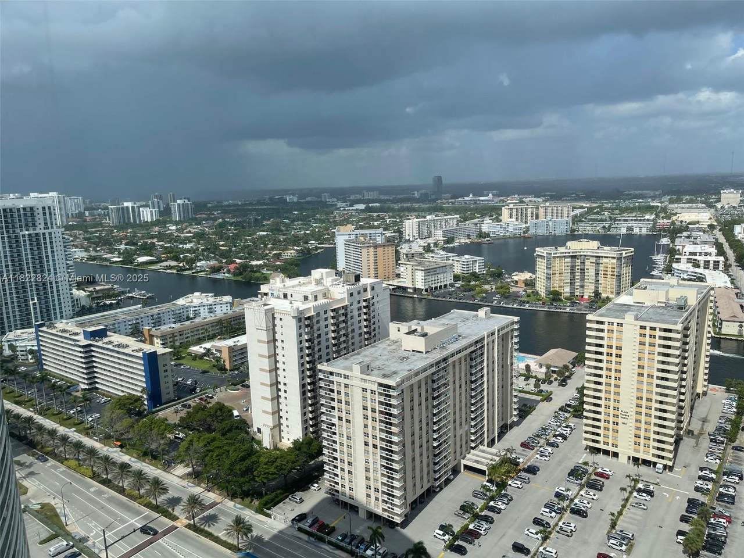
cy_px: 279
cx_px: 372
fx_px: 559
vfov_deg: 53.1
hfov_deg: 67.3
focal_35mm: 26
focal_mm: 5.1
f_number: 1.6
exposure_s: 1/2165
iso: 32
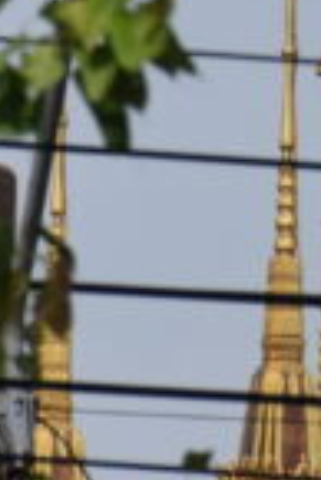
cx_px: 457
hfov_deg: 1.1
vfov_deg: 1.6
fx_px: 17211
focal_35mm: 1290
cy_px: -323
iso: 125
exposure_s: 1/800
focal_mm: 122
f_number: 9
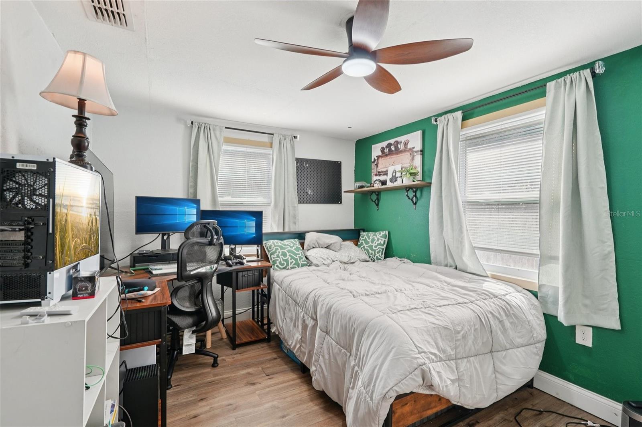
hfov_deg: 96.7
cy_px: 214
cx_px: 321
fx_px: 285
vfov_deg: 73.7
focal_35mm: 16
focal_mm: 16
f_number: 8
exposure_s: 1/20
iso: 400
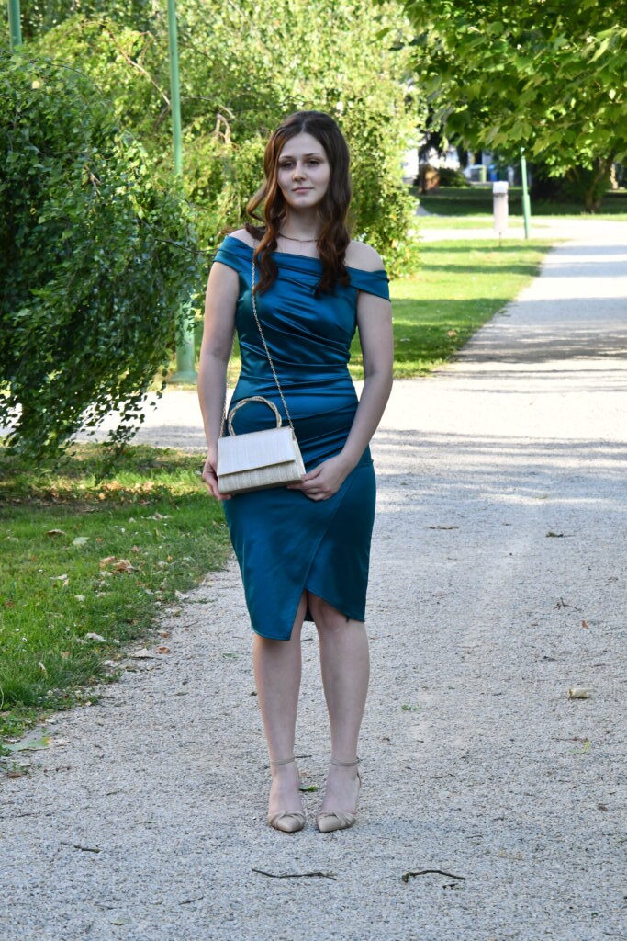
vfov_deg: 14.9
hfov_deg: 9.9
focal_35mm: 138
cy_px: 470
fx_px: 3604
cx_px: 314
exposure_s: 1/320
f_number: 9
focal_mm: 92
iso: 800
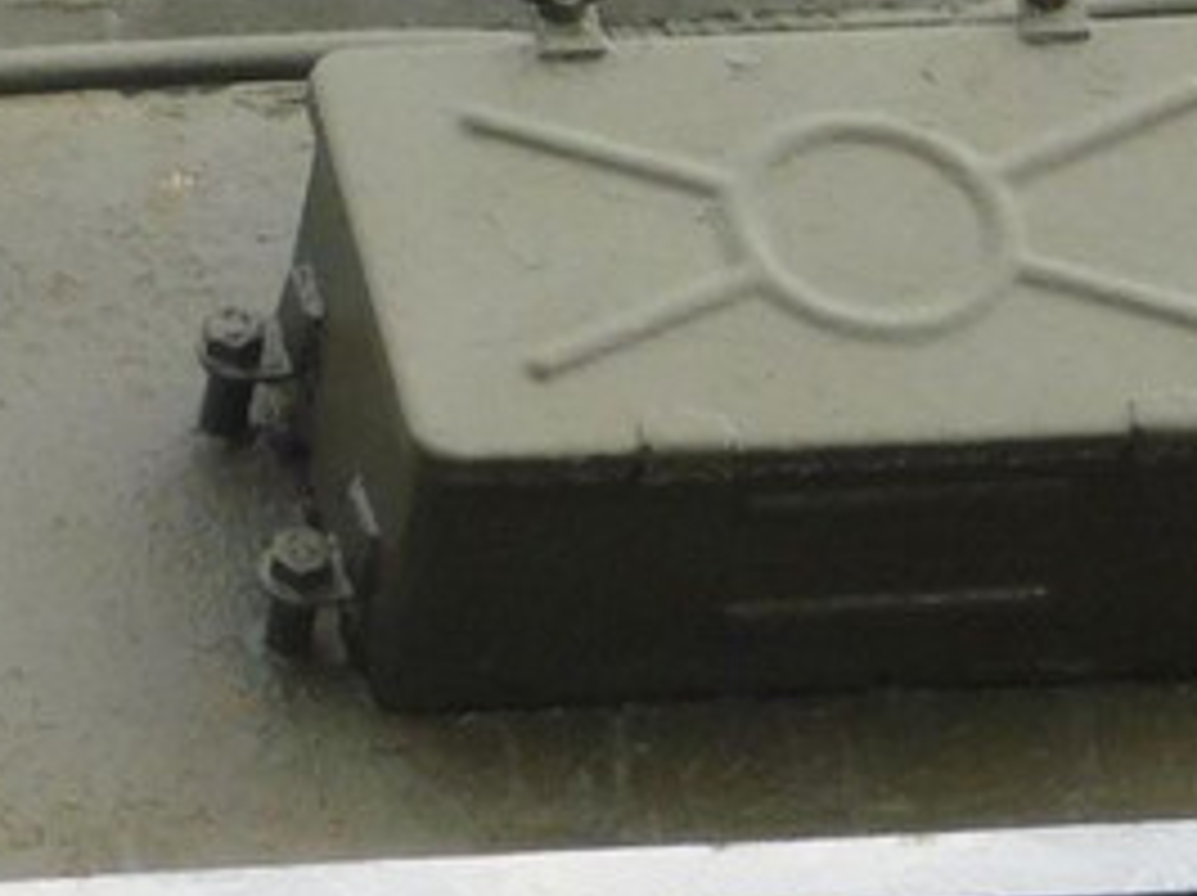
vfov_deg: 1.1
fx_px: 46640
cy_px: -594
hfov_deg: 1.5
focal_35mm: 1350
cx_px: 569
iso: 125
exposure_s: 1/250
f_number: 5.8
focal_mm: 59.7
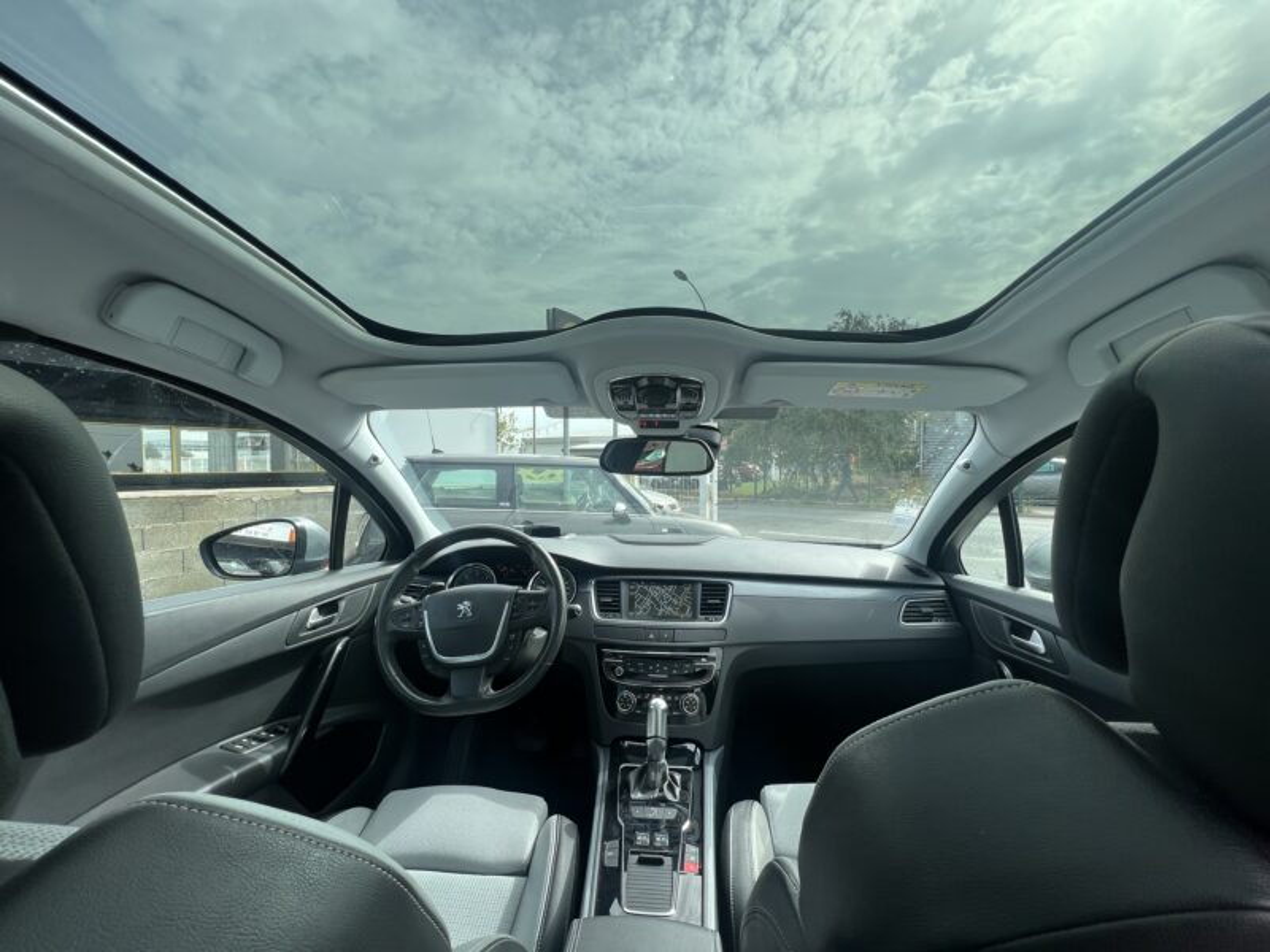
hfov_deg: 106.2
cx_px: 635
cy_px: 476
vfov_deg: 89.9
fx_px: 477
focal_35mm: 13
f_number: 1.8
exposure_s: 1/479
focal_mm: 1.57
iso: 32
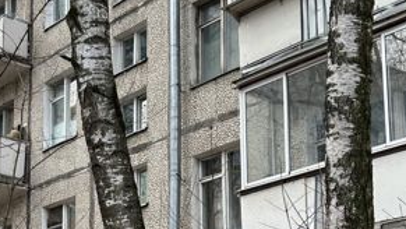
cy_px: 232
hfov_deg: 25.5
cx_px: 137
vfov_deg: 14.3
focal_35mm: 83
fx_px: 894
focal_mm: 5.7
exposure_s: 1/166
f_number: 1.5
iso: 50
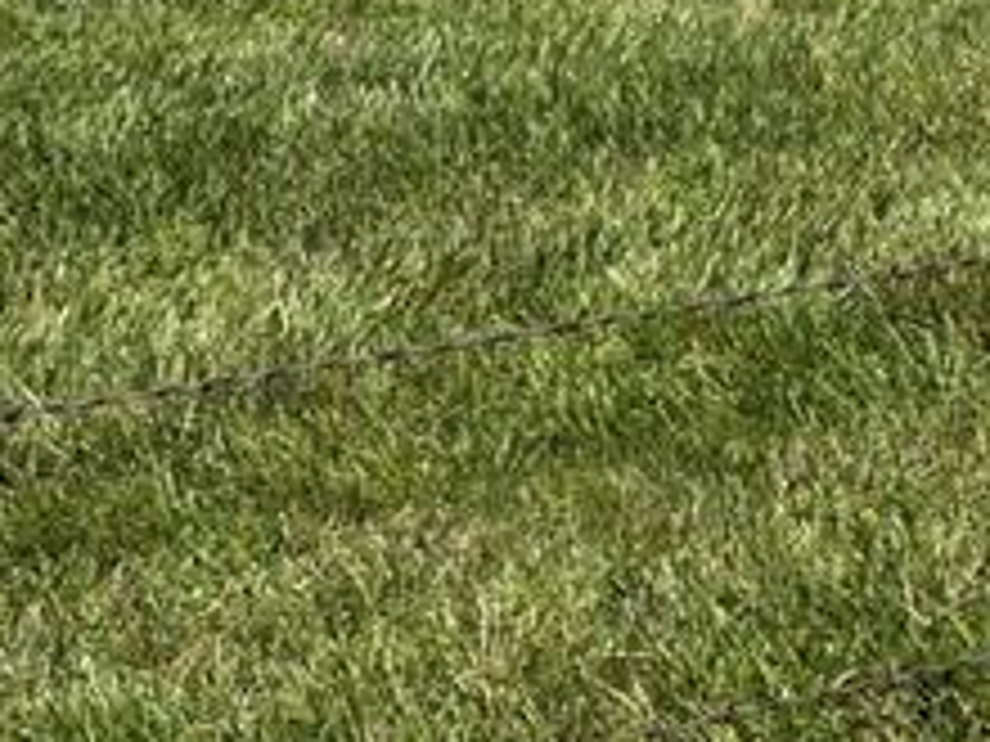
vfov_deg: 11.3
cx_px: 1170
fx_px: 3461
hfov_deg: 15.7
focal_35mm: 121
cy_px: -643
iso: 50
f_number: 1.6
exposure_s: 1/3831
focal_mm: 5.96
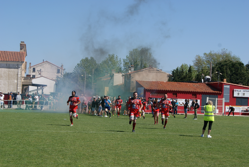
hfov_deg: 24.6
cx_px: 124
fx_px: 571
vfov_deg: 16.6
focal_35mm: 82
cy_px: 84
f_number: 9
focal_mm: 55
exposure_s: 1/320
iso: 100
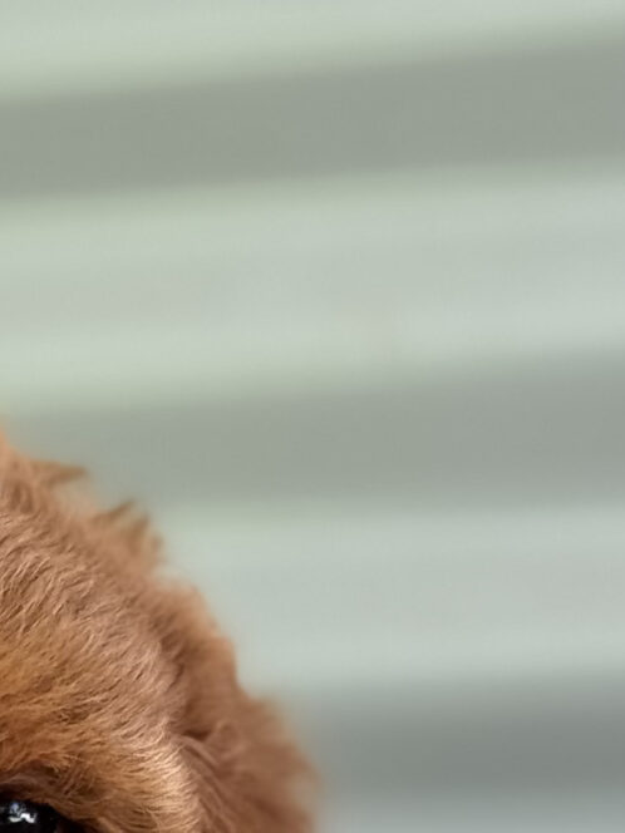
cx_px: -341
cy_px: 974
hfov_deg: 7.9
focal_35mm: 185
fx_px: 4454
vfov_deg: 10.5
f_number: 1.78
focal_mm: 6.76
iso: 64
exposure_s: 1/172
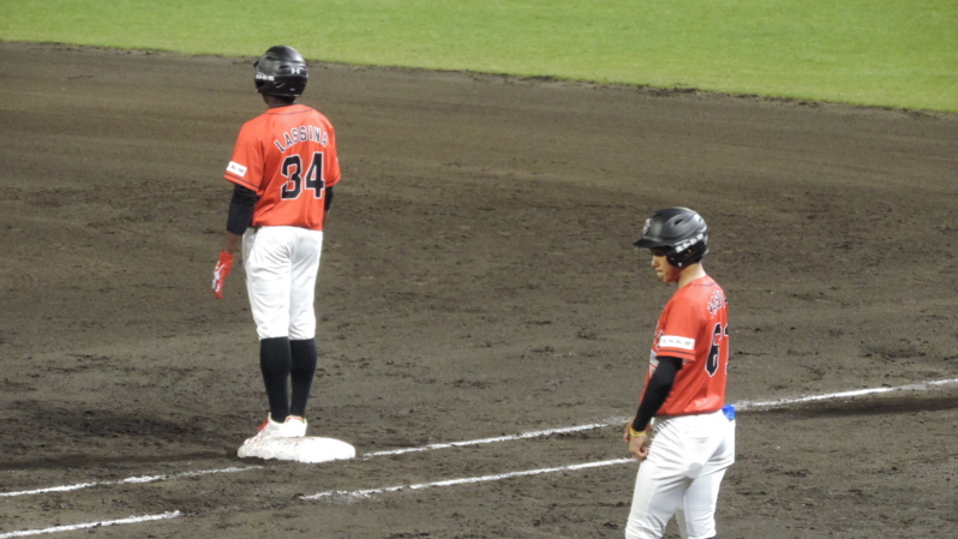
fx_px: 11102
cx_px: 479
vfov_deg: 2.8
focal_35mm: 437
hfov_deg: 4.9
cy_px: 331
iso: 800
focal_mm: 71.3
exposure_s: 1/30
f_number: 4.8
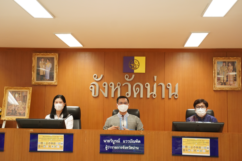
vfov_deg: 26.0
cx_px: 121
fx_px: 350
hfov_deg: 38.2
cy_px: 80
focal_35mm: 52
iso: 2500
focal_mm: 52
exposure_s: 1/320
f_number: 2.8
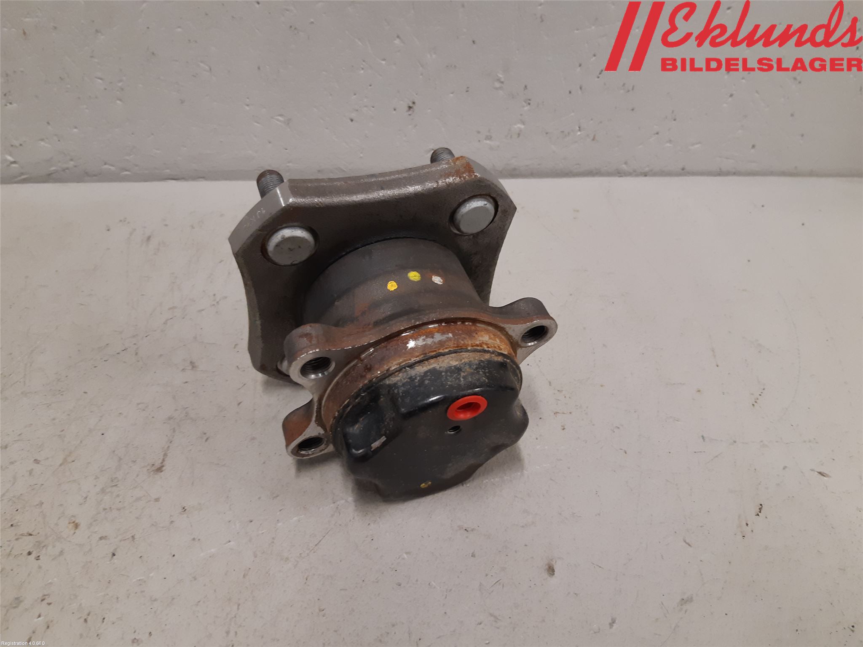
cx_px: 432
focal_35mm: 26
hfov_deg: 67.3
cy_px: 324
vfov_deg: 53.1
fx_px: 648
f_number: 1.7
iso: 160
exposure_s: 1/50
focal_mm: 3.93
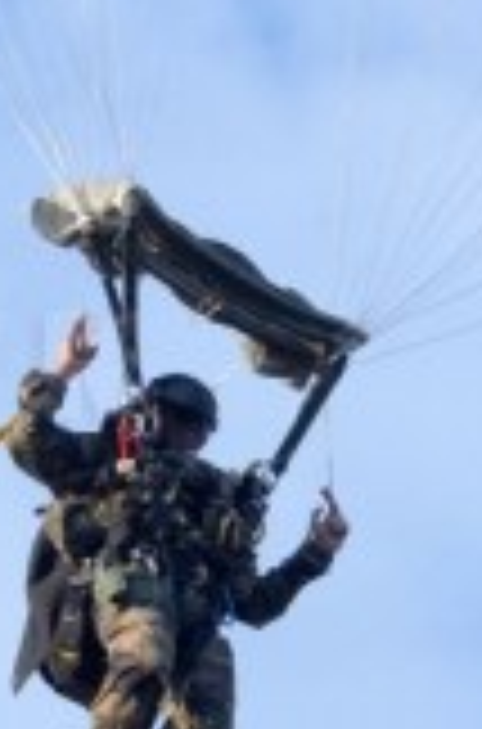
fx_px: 7883
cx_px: 327
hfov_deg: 3.5
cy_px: 468
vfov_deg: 5.3
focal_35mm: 390
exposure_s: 1/500
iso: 800
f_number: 8
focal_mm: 70
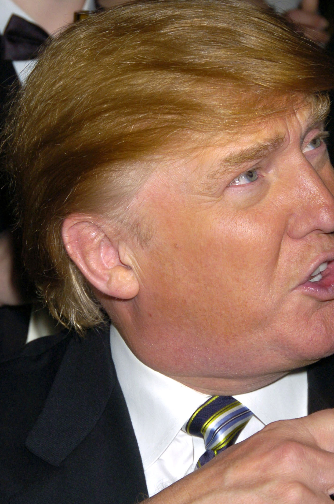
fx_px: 1842
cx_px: 193
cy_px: 273
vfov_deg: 15.6
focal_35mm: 132
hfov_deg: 10.4
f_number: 7.1
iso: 200
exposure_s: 1/50
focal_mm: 55
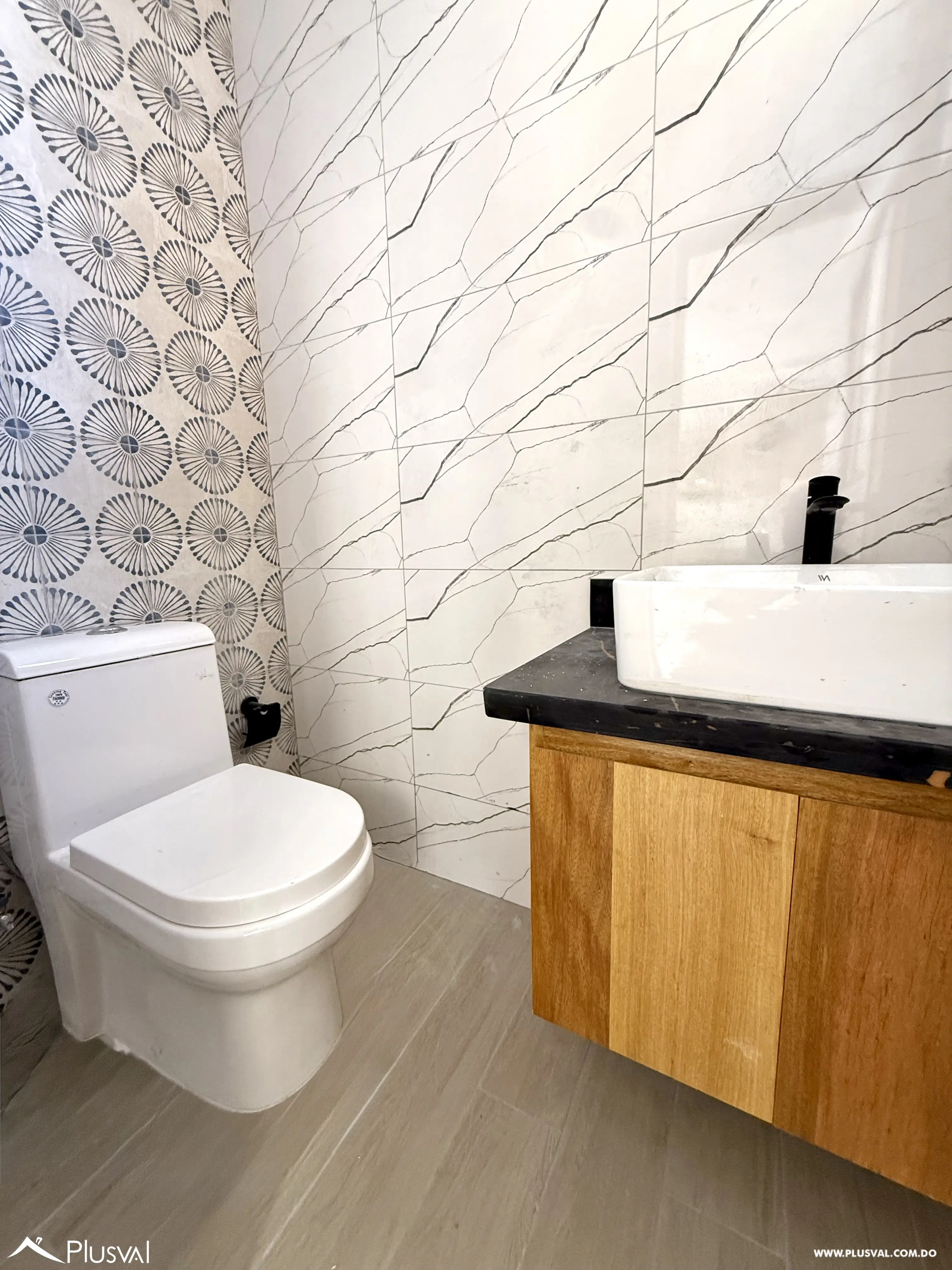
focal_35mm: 14
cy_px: 635
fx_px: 513
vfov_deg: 102.1
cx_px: 476
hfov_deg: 85.7
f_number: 2.2
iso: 320
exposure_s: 1/72
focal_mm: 2.22
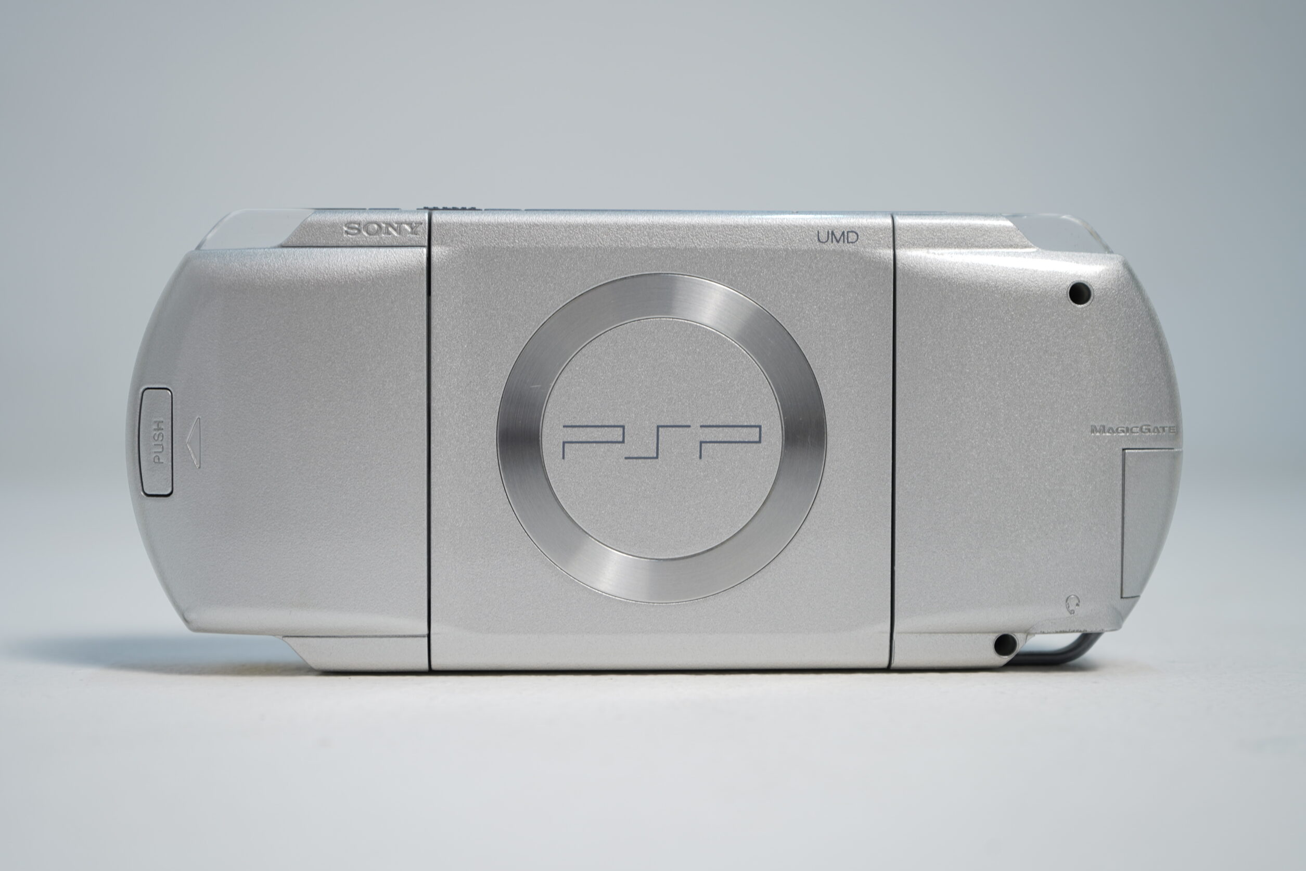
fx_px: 1850
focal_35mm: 51
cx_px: 658
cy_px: 435
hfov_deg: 38.9
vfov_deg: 26.5
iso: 64
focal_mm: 50
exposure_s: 1/8
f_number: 5.6
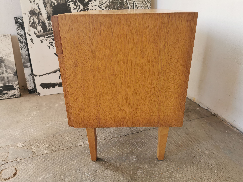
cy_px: 91
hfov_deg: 65.3
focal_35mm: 27
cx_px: 122
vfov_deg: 51.4
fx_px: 190
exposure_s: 1/120
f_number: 1.6
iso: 100
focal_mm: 5.56
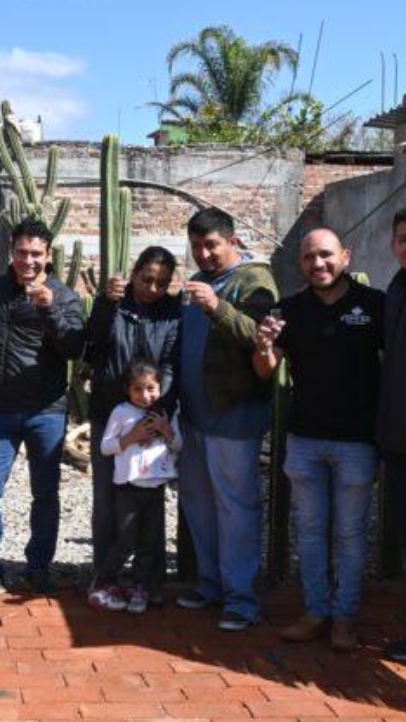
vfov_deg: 34.3
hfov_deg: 19.0
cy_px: 323
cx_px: -29
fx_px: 1167
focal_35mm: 61
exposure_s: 1/100
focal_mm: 21
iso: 320
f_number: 22
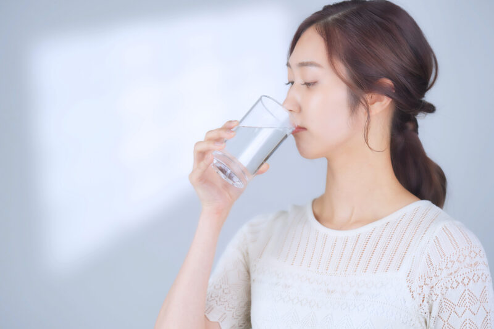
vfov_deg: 10.2
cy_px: 164
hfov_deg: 15.2
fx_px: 1852
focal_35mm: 135
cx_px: 247
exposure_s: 1/160
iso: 400
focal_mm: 135
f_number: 2.8
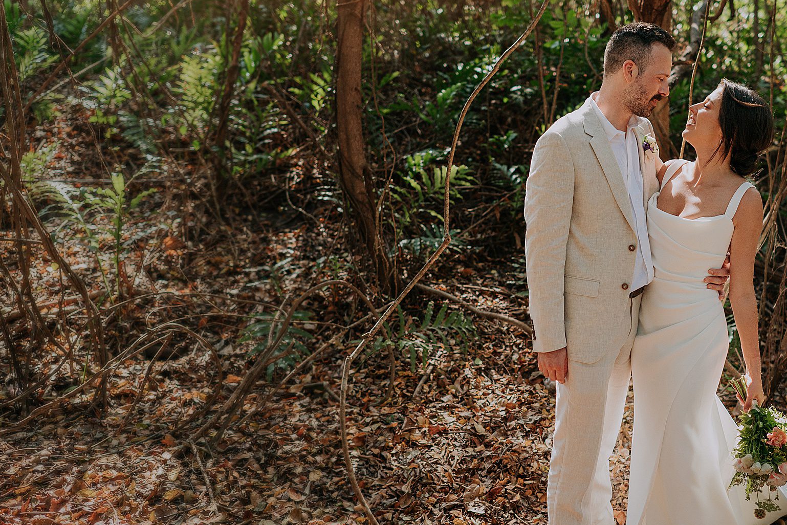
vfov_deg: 34.2
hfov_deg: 47.8
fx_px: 853
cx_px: 582
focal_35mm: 39
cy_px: 242
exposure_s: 1/1250
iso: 500
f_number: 1.8
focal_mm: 24
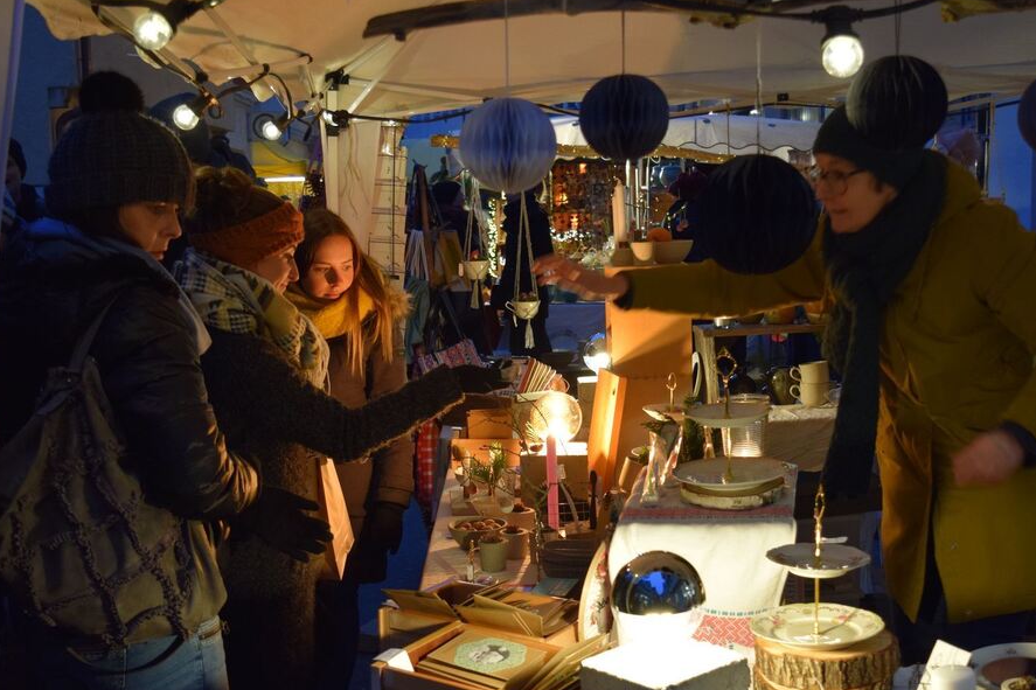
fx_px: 1343
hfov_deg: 42.2
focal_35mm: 47
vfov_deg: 28.7
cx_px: 558
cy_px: 419
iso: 800
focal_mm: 23
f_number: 3.8
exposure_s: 1/60
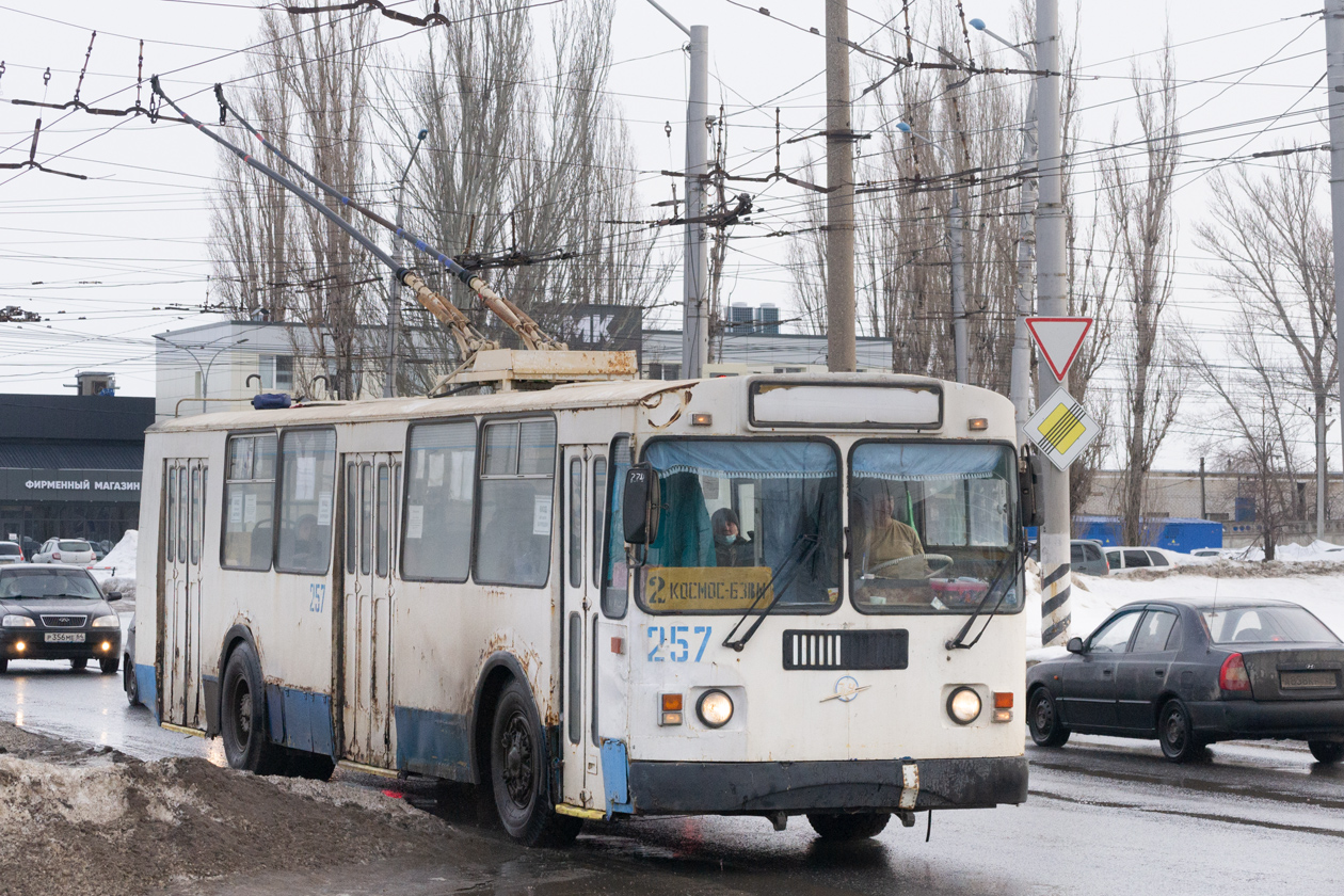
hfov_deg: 24.6
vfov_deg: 16.6
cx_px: 672
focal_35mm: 82
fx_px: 3080
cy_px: 448
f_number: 9
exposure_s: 1/800
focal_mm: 55
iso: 800
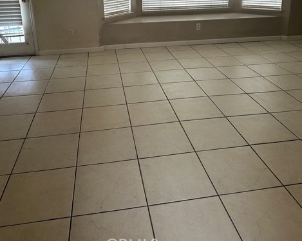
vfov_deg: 43.6
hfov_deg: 55.7
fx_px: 286
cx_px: 150
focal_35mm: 32
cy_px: 48
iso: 200
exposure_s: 1/121
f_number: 1.78
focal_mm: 6.86
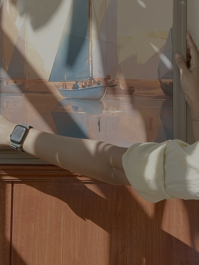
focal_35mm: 70
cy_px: 84
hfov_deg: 21.0
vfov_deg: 27.6
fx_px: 537
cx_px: 73
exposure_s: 1/1120
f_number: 1.78
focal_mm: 6.86
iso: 64
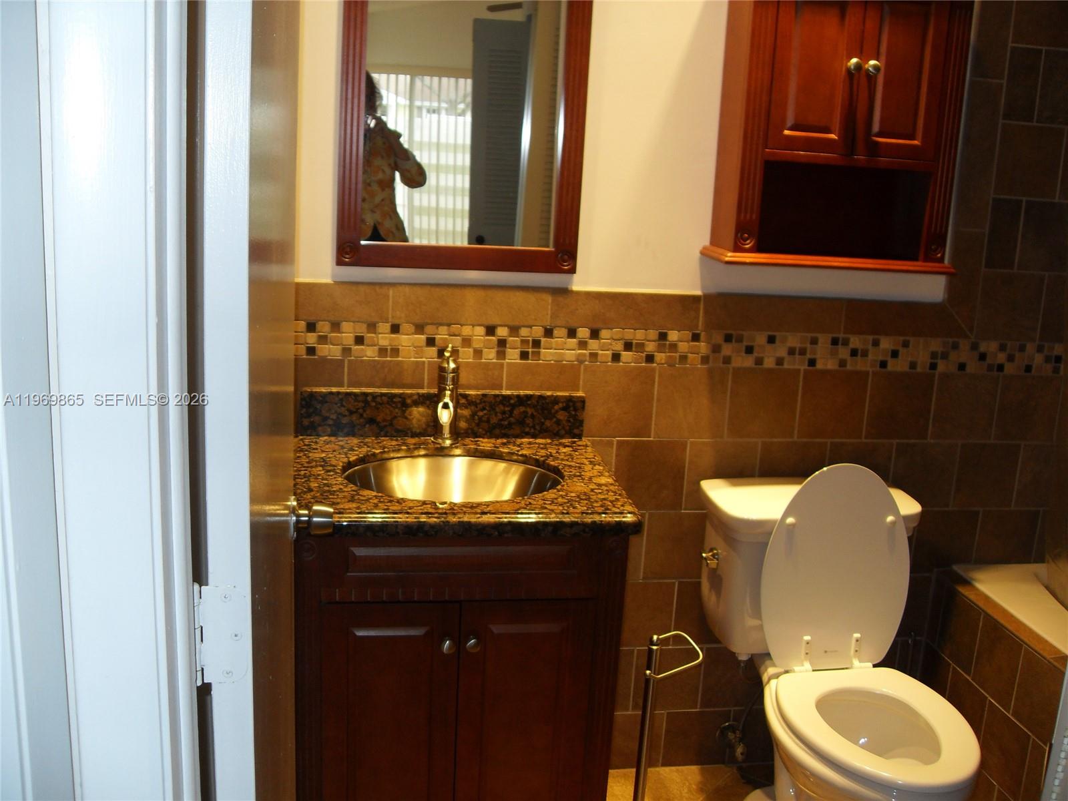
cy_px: 400
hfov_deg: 54.0
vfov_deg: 41.8
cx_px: 534
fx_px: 1049
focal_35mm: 34
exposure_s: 1/45
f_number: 2.8
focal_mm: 6.3
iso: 100
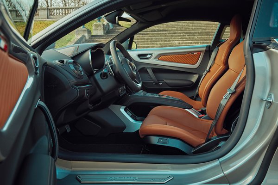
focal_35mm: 32
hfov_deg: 58.7
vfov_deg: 41.1
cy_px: 92
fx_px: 247
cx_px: 139
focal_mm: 32
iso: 400
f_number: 8
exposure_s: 1/200
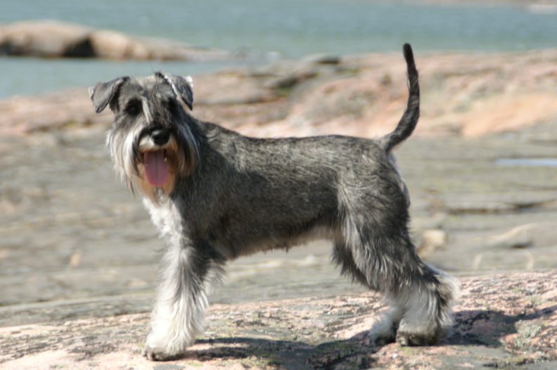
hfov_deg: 10.1
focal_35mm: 204
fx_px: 3147
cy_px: 177
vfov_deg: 6.7
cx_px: 264
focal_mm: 105
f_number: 5.6
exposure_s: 1/250
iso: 100
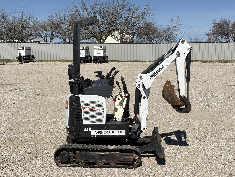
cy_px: 88
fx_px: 353
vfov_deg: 28.0
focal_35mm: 52
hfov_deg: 36.8
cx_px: 118
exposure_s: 1/6369
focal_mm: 5.96
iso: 25
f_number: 1.6
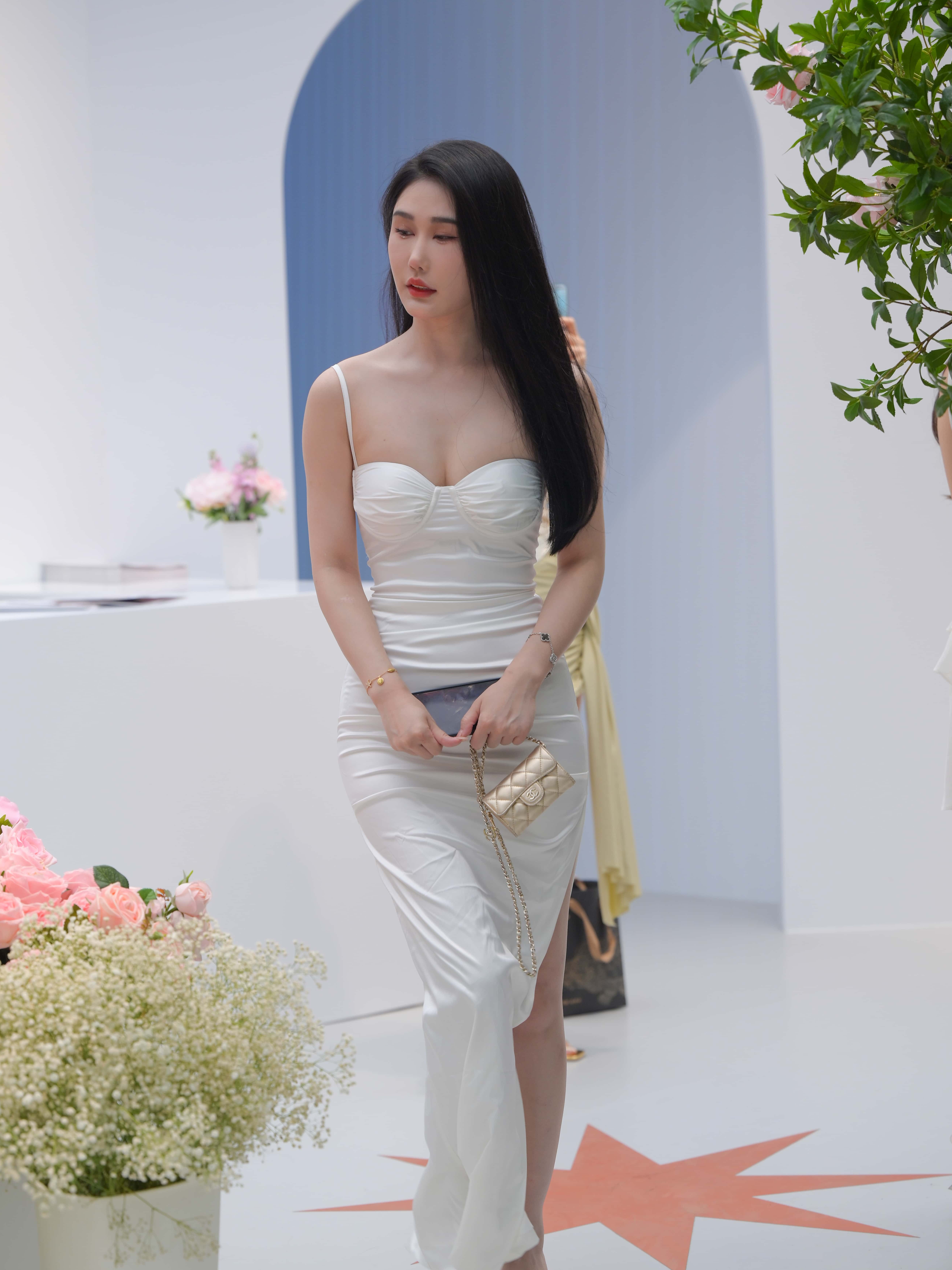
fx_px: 3300
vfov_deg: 21.8
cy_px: 720
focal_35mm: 90
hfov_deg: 16.4
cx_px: 471
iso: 220
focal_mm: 79
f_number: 3.5
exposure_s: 1/320
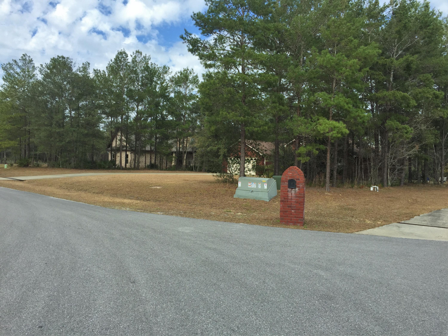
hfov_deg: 61.7
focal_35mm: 29
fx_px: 375
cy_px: 168
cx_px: 224
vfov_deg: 48.2
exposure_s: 1/1364
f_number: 2.2
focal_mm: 4.15
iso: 32
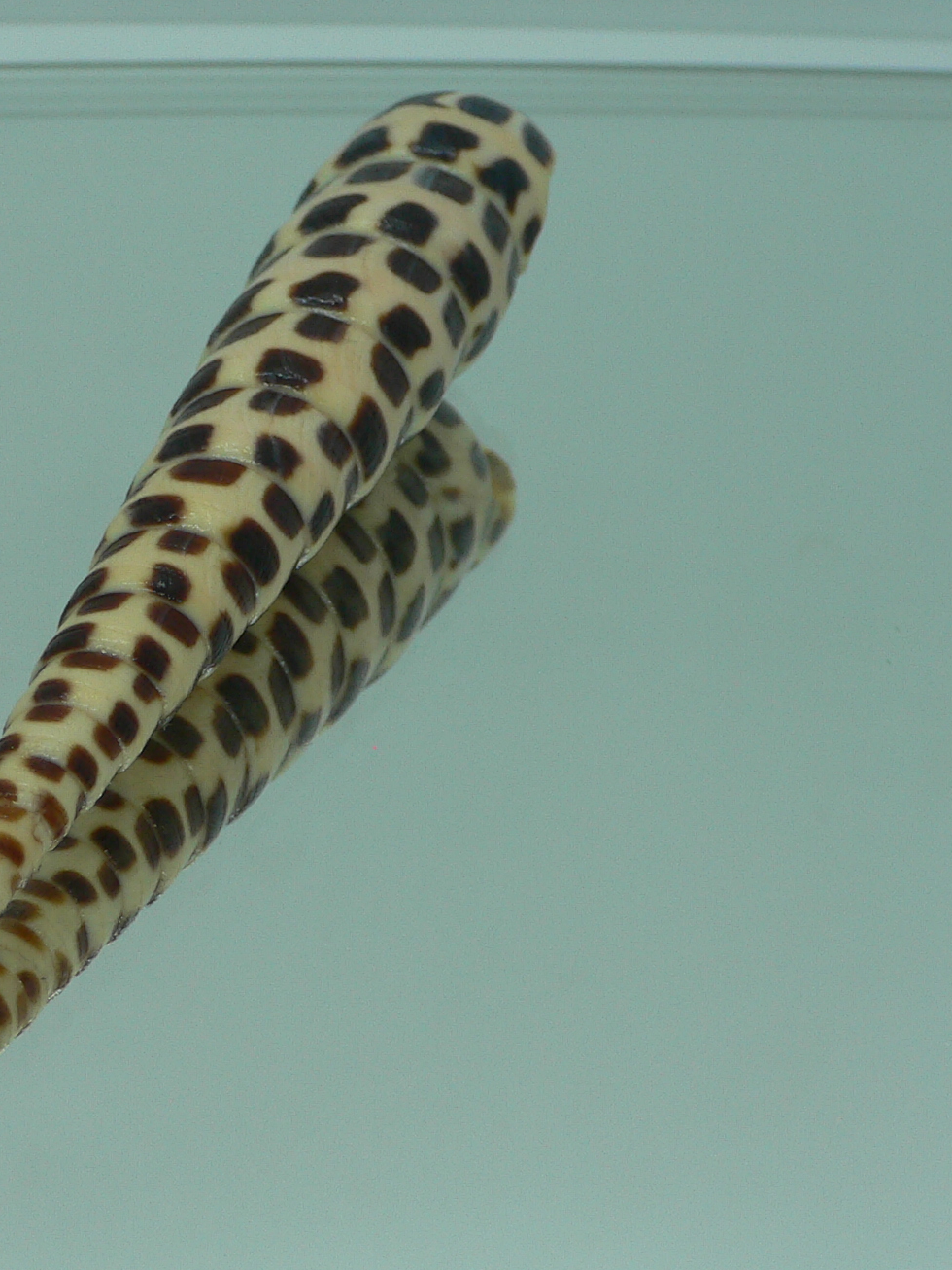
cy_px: 603
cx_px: 265
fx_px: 1980
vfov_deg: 35.5
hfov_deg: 26.8
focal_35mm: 54
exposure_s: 1/80
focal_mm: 4.6
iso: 80
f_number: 2.8
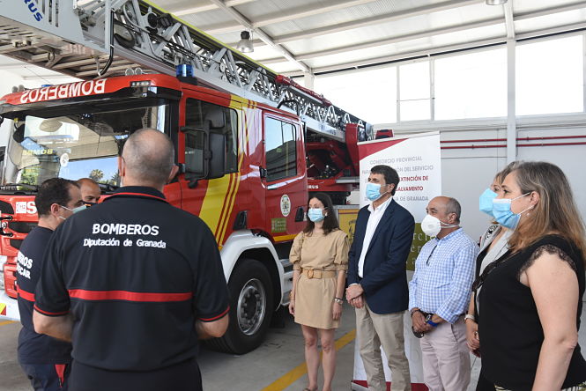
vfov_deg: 41.2
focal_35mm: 32
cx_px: 293
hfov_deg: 58.7
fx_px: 521
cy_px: 196
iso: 1600
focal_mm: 32
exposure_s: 1/160
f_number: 10
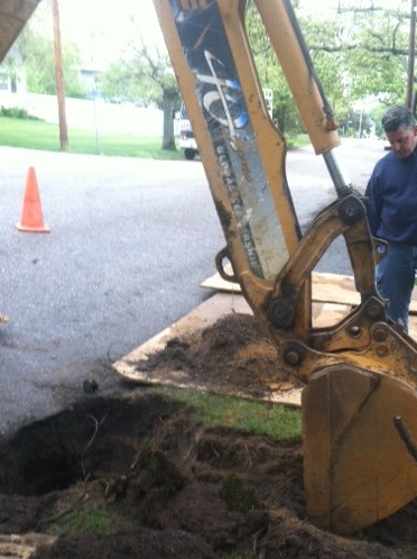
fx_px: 725
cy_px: 347
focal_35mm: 45
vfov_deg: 41.8
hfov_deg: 31.9
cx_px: 262
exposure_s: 1/120
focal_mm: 3.85
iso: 100
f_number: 2.8
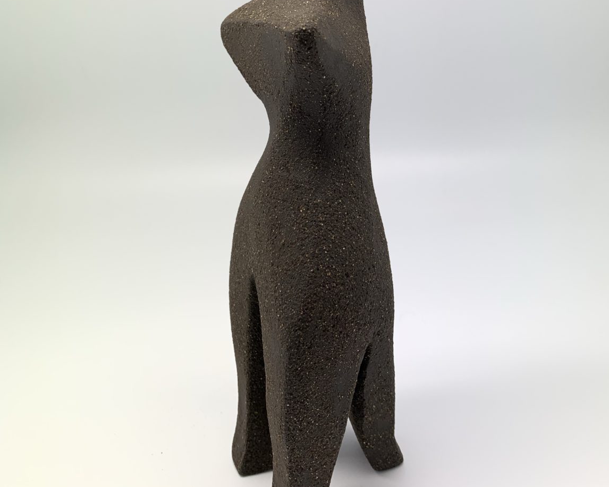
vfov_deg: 42.6
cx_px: 306
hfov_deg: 52.8
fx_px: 613
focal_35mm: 34
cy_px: 154
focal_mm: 4.25
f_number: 1.8
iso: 25
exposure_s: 1/180
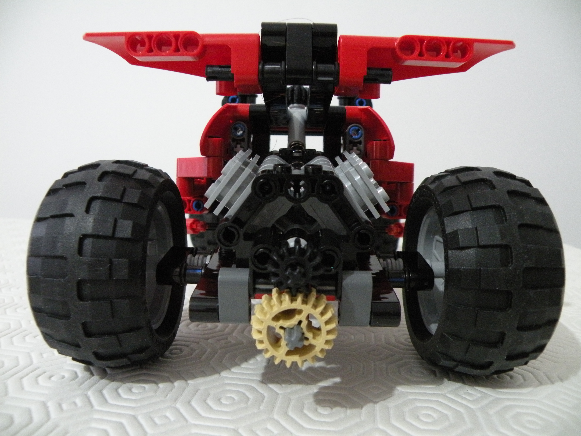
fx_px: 453
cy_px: 218
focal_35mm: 27
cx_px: 290
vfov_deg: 51.4
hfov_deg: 65.3
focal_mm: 4.7
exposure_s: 1/8.6
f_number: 2.8
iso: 400
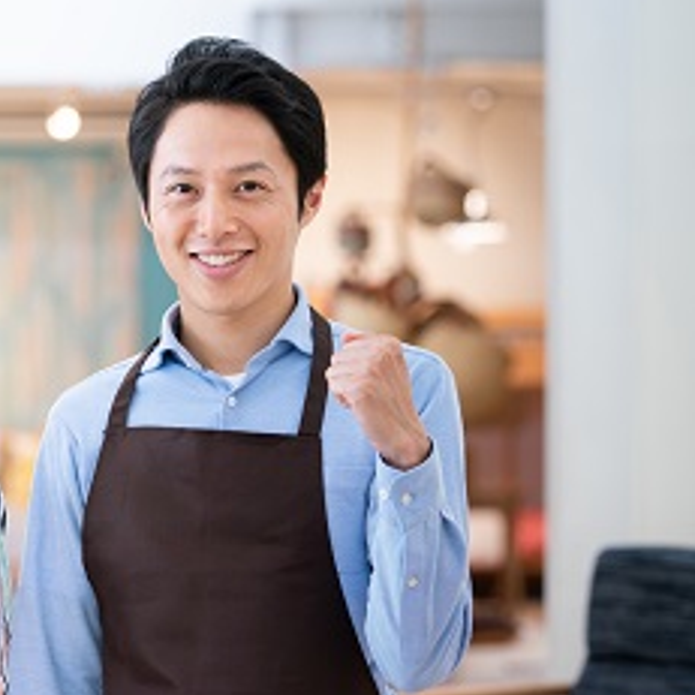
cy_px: 442
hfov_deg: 12.0
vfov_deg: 12.0
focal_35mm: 145
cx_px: 86
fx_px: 3294
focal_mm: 88
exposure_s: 1/60
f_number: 3.2
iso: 400
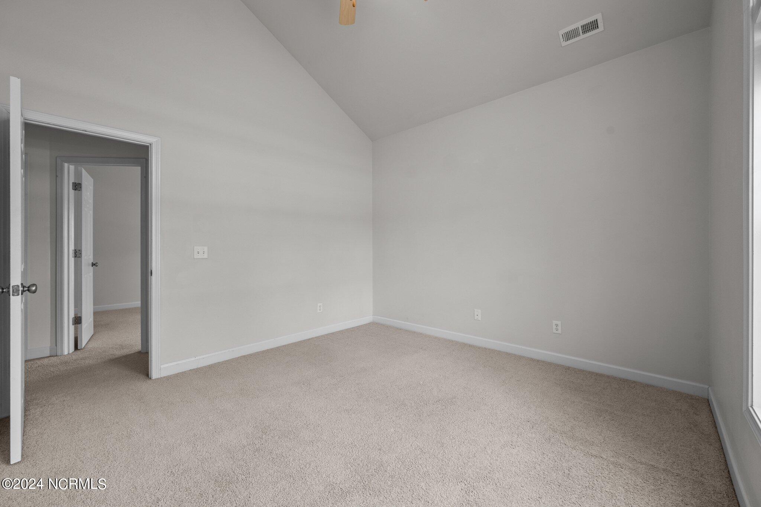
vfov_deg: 81.2
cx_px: 380
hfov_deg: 104.3
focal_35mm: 14
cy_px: 254
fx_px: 296
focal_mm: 14
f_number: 7.1
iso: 640
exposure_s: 1/25
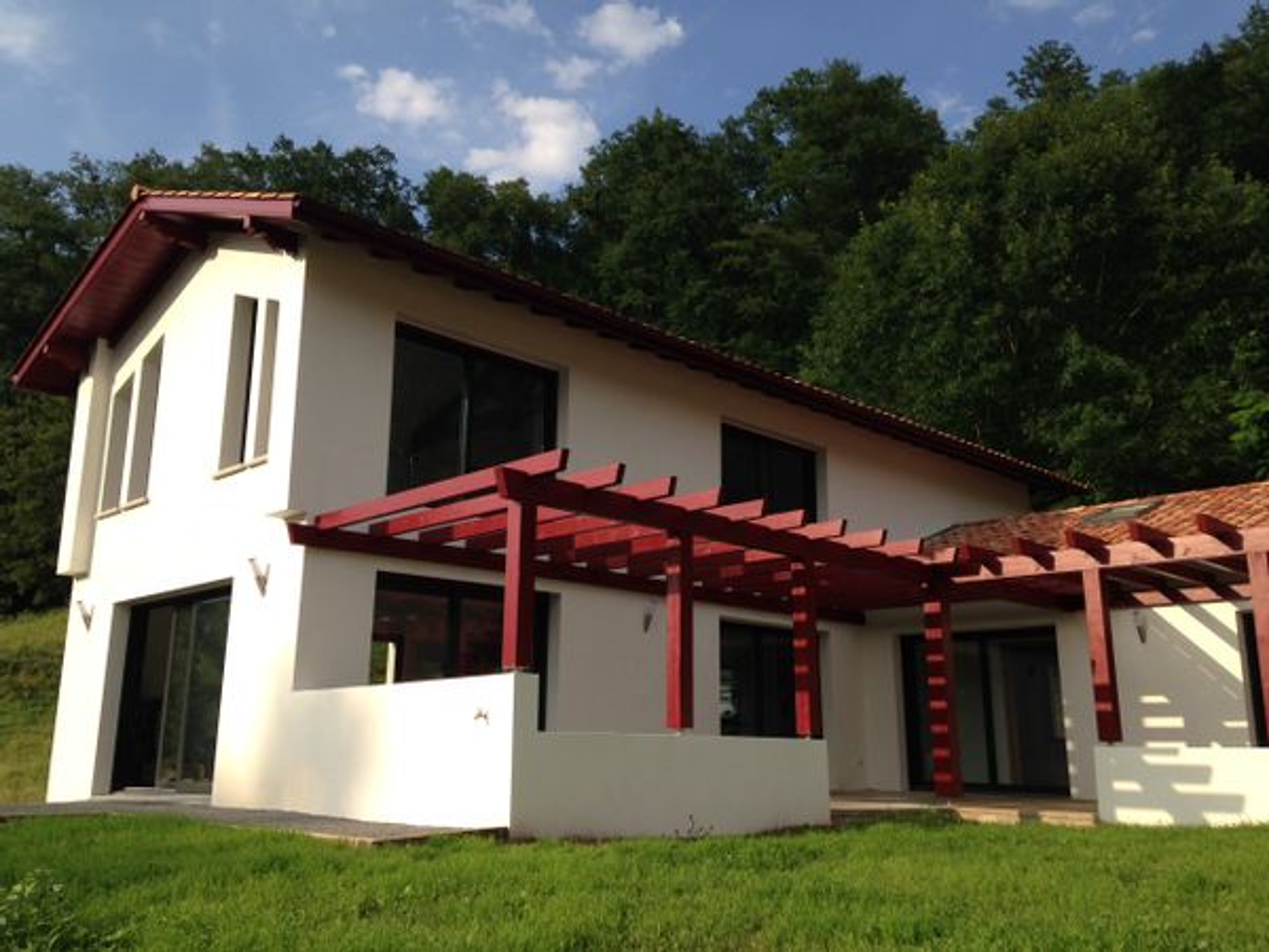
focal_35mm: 33
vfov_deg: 42.9
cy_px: 476
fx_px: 1210
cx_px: 634
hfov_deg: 55.4
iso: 50
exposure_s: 1/1205
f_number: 2.4
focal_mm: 4.12
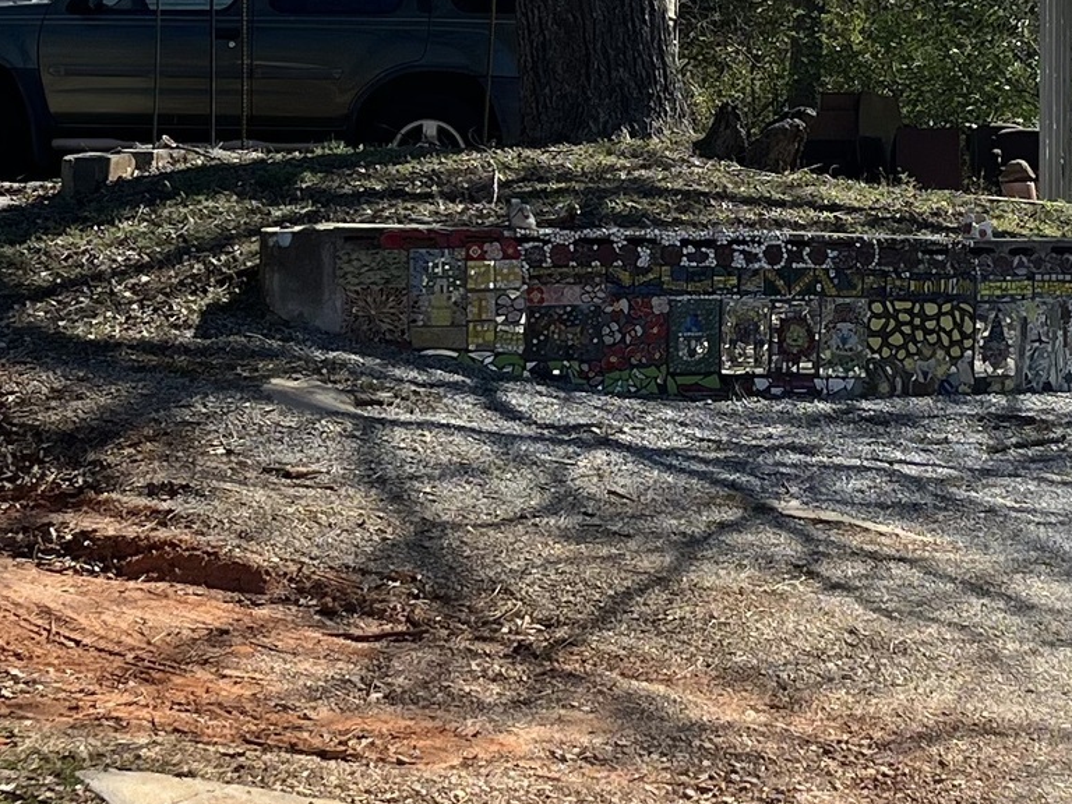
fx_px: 3221
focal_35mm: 104
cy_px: 219
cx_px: 790
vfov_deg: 14.2
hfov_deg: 18.8
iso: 50
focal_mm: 5.1
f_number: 1.6
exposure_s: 1/3049
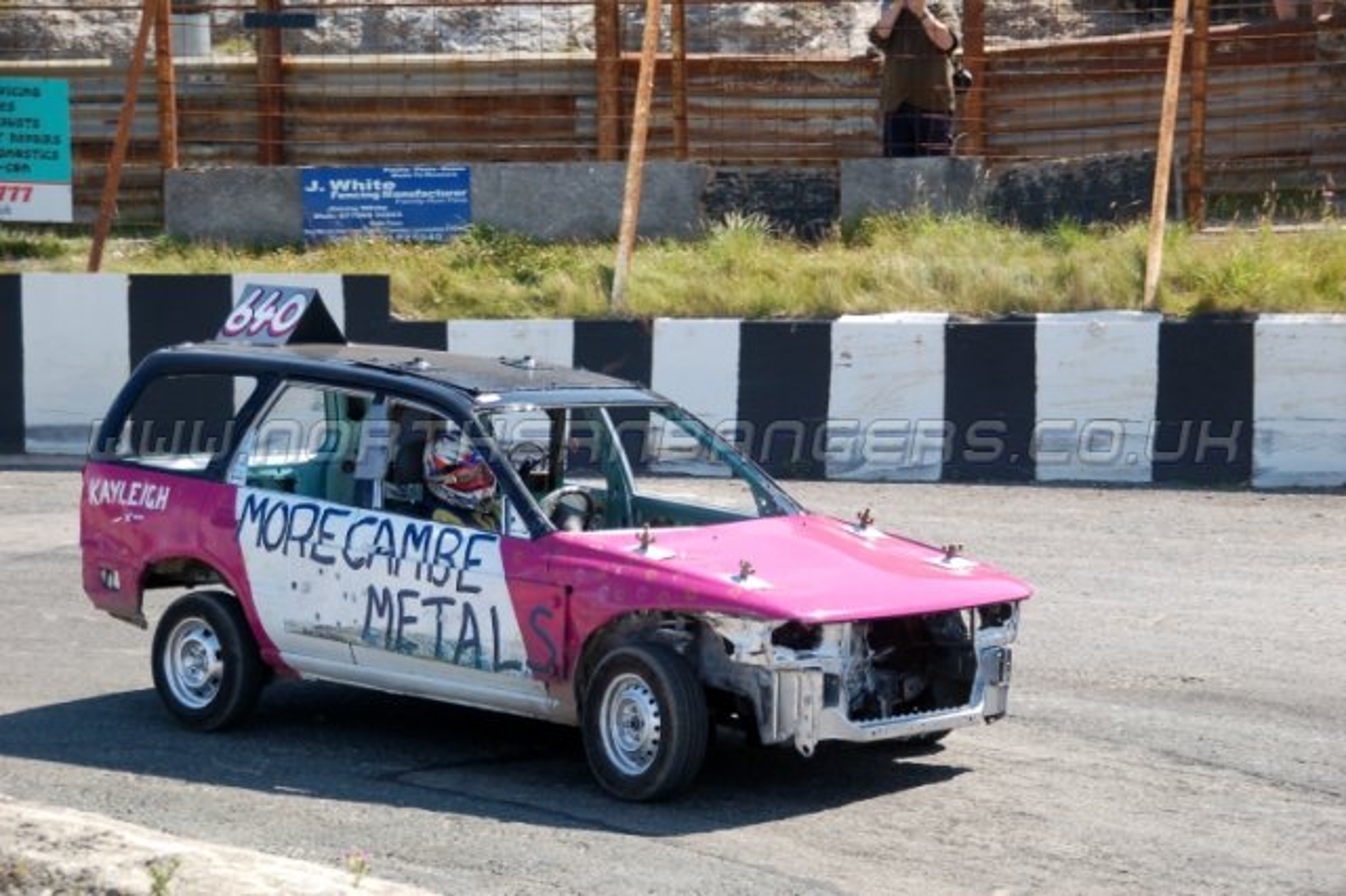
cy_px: 448
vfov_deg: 14.0
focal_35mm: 98
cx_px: 673
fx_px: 3643
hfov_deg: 20.9
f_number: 5.3
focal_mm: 65
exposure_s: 1/800
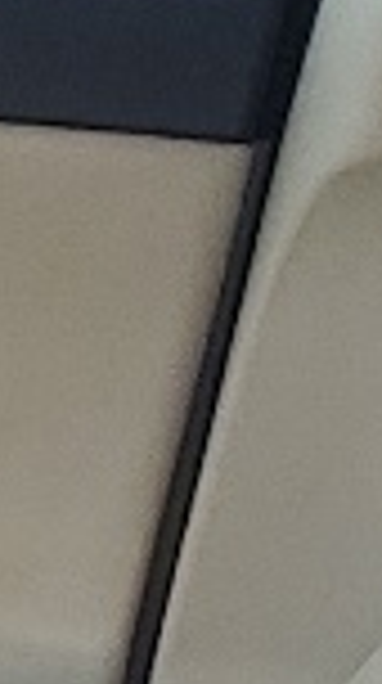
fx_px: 5408
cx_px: -768
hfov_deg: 3.9
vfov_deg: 6.7
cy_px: 1854
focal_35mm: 299
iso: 50
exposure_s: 1/526
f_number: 1.5
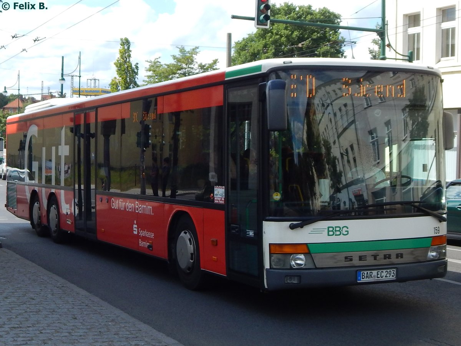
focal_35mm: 38
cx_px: 230
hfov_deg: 49.0
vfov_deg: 37.7
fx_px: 506
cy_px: 173
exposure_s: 1/1250
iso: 125
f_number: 3.4
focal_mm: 6.8
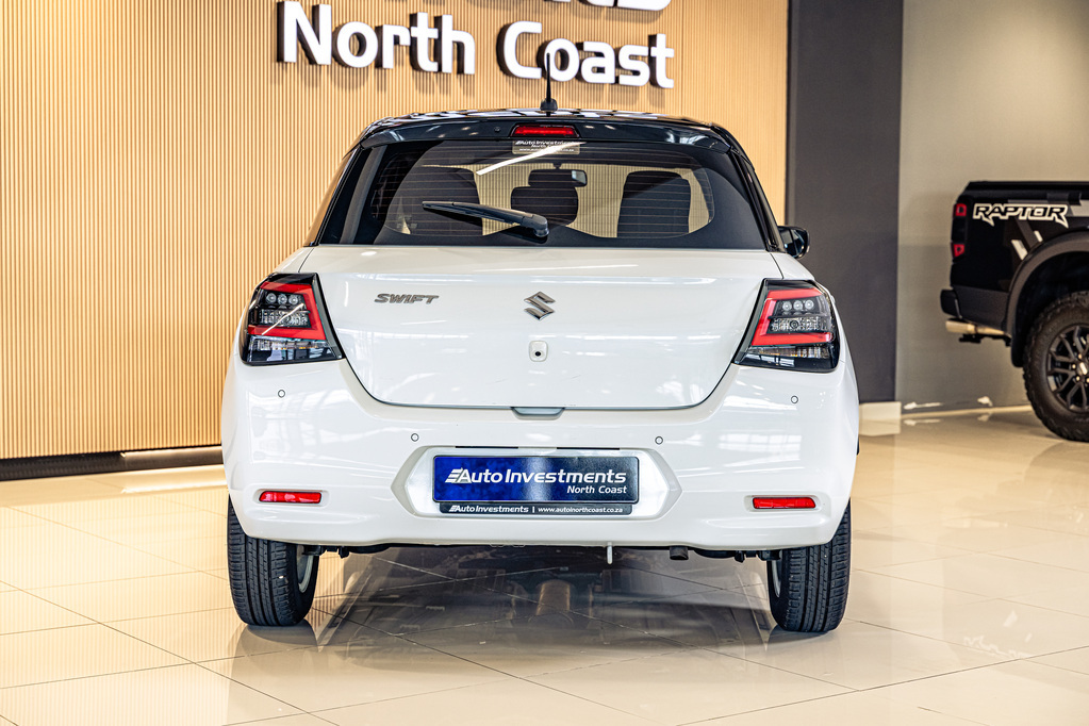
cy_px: 363
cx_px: 544
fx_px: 1845
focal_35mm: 61
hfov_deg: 32.9
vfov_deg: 22.3
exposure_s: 1/125
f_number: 4
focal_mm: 61
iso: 500
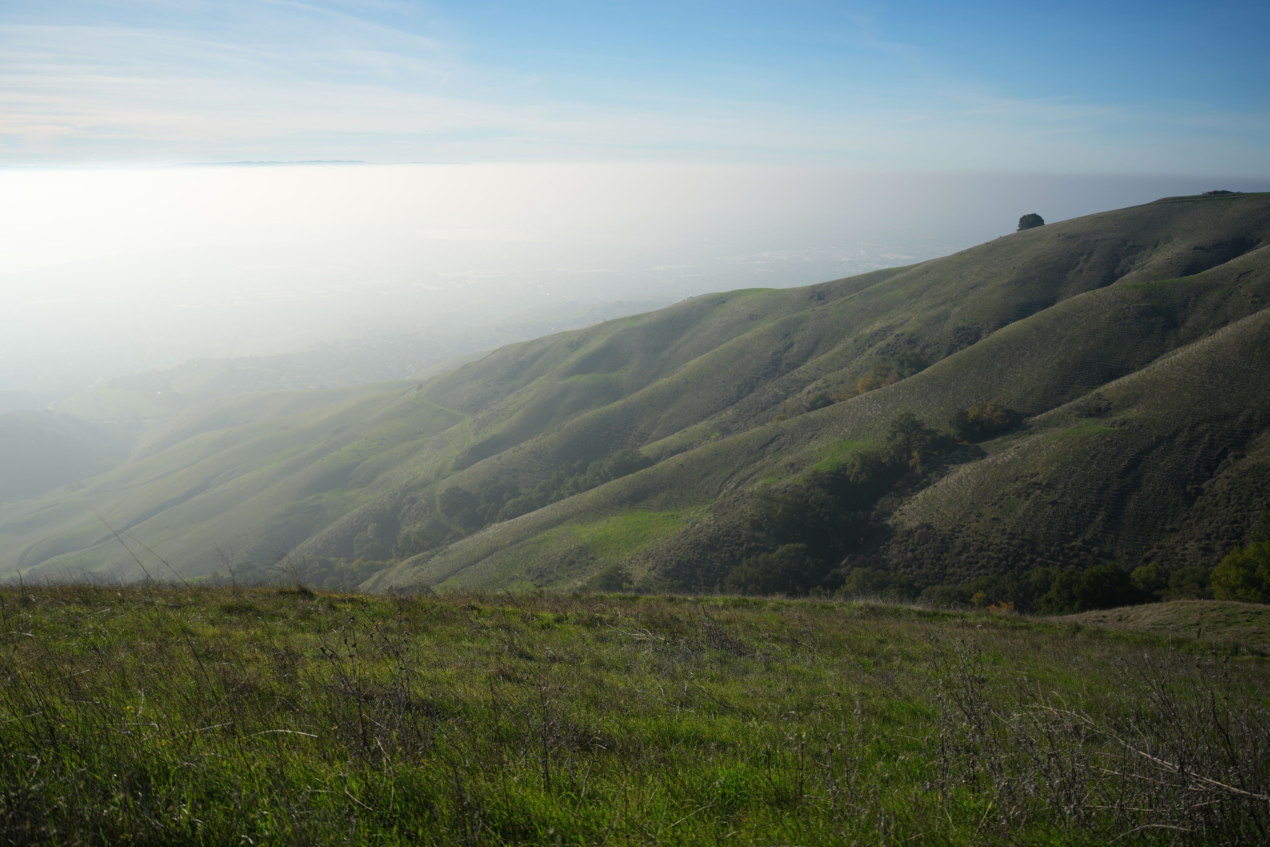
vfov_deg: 46.4
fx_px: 988
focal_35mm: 28
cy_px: 424
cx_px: 635
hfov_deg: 65.5
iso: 100
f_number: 4
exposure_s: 1/1250
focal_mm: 28
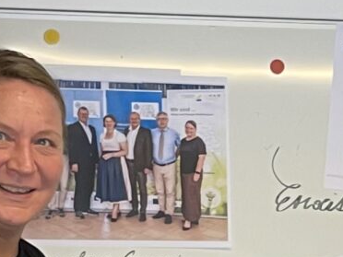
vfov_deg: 8.1
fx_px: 1774
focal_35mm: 179
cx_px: 473
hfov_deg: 10.7
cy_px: 386
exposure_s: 1/50
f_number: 1.6
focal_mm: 4.2
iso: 100
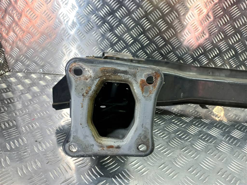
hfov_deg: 69.4
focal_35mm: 25
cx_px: 124
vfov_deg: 54.9
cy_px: 92
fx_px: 178
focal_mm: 4.6
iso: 80
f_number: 1.8
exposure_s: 1/50
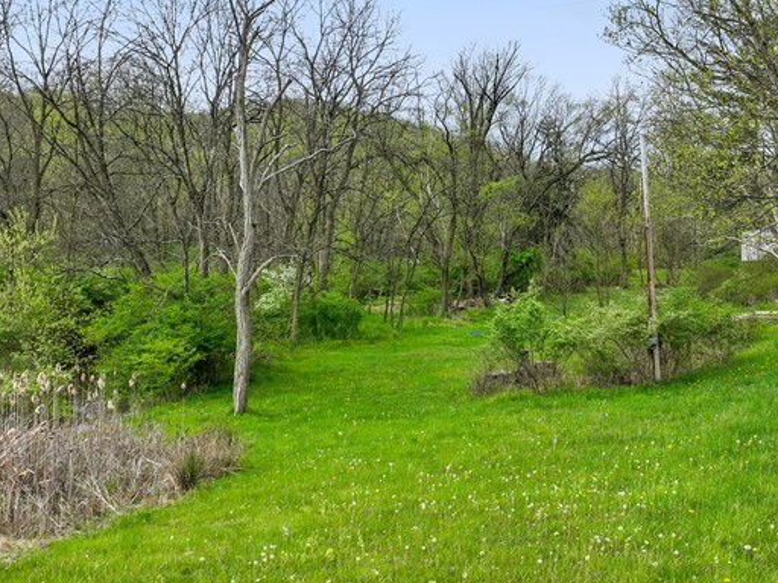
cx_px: 474
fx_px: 1079
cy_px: 242
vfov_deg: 30.2
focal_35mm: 48
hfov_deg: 39.5
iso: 300
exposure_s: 1/2500
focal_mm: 12.29
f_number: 2.8
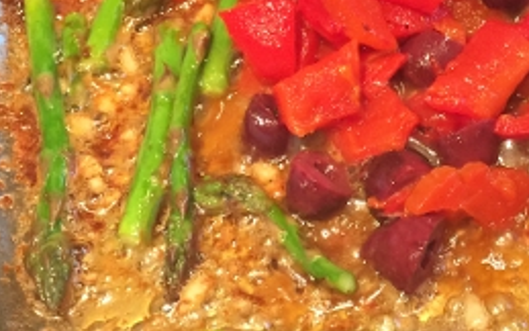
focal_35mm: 76
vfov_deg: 17.0
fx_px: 1096
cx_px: 482
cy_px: 69
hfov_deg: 26.2
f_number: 2.2
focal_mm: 4.15
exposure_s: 1/15
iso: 64
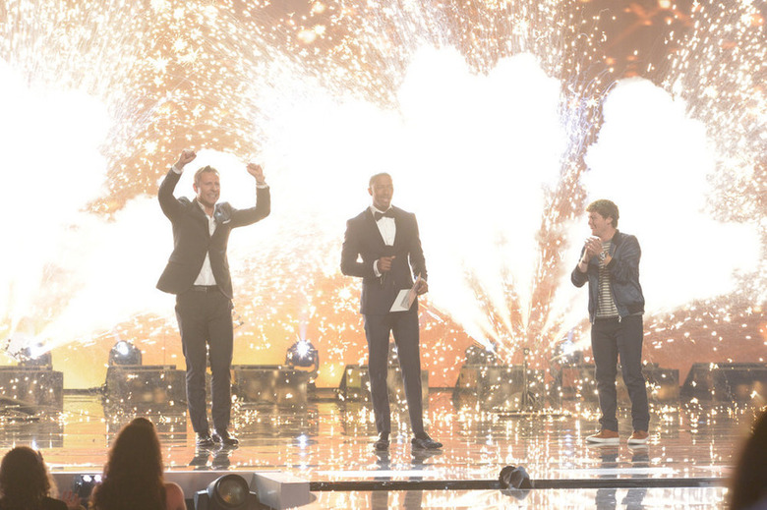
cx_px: 384
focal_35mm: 175
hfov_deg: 11.8
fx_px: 3726
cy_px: 255
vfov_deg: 7.8
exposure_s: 1/160
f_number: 5
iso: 3200
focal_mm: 175
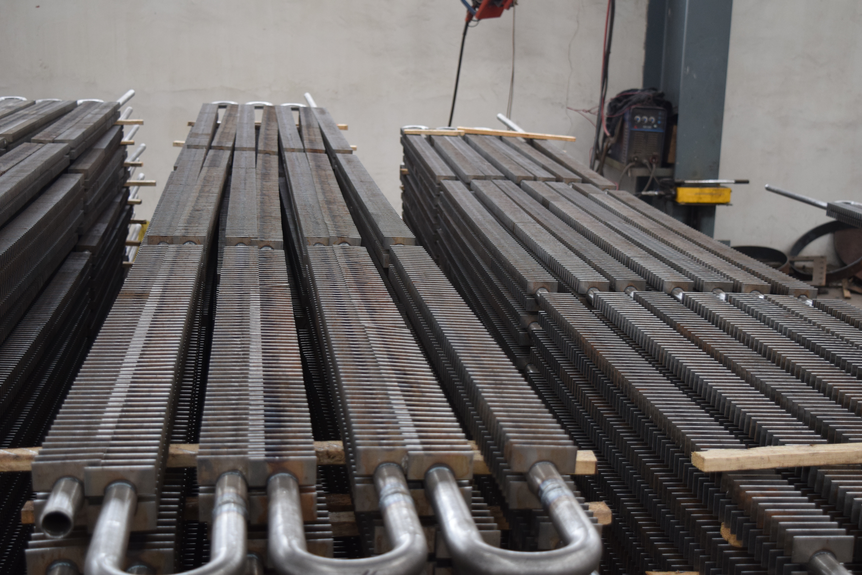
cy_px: 288
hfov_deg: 37.9
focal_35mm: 52
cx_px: 431
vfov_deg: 25.8
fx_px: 1257
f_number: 5
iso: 800
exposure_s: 1/125
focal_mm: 35
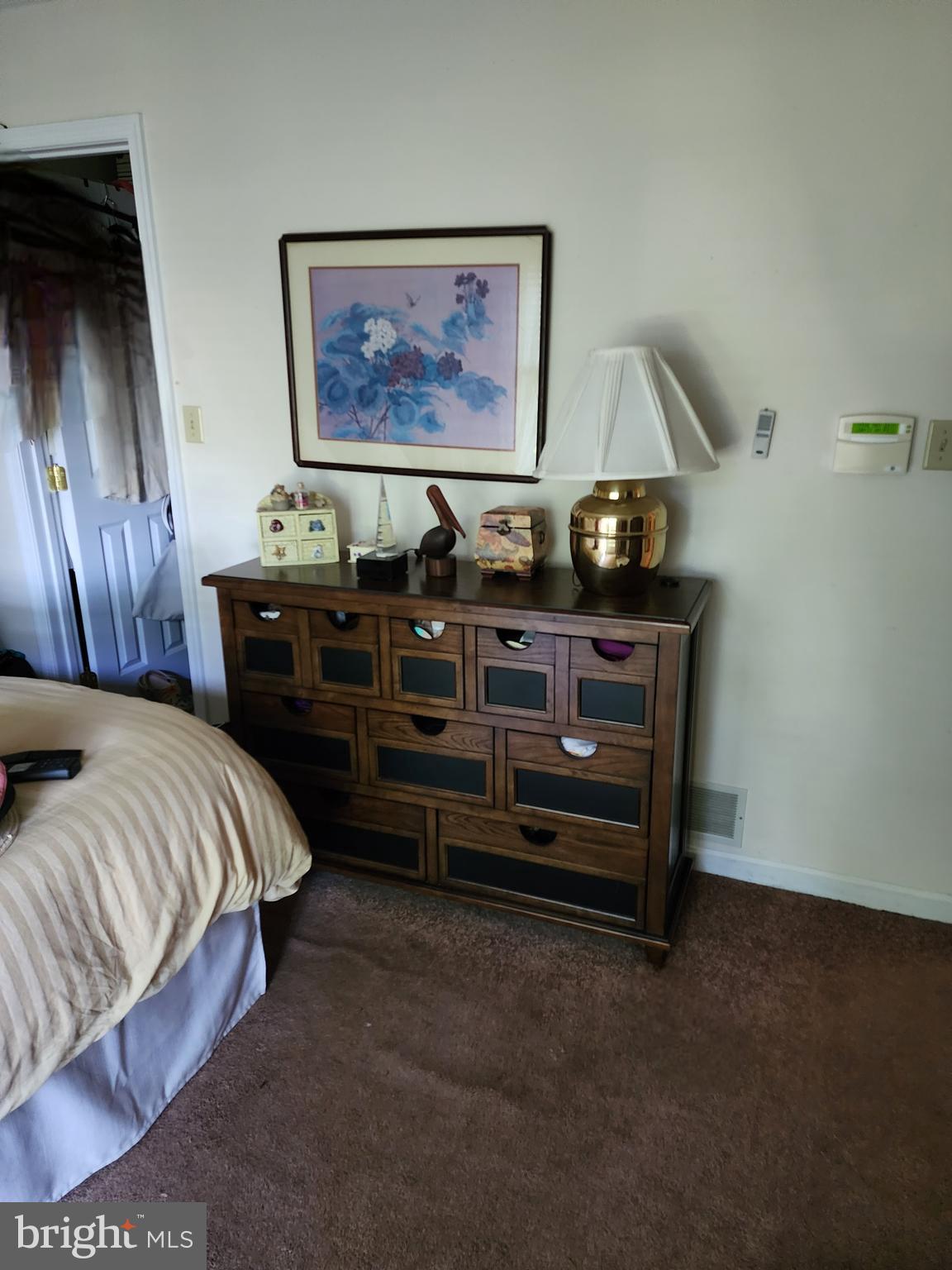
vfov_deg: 73.9
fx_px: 843
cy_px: 635
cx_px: 476
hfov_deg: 58.9
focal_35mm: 23
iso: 640
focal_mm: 6.4
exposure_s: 1/24
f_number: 1.8
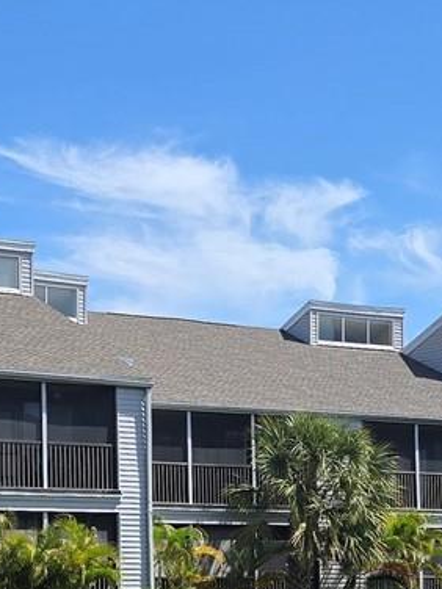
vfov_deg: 19.7
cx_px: -24
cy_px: 512
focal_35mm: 98
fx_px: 1668
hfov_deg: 14.8
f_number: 1.8
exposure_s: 1/2921
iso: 40
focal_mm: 5.4
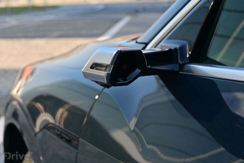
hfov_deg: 27.0
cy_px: 82
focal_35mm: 75
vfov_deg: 18.2
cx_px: 122
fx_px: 508
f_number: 6.3
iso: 100
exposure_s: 1/160
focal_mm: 50
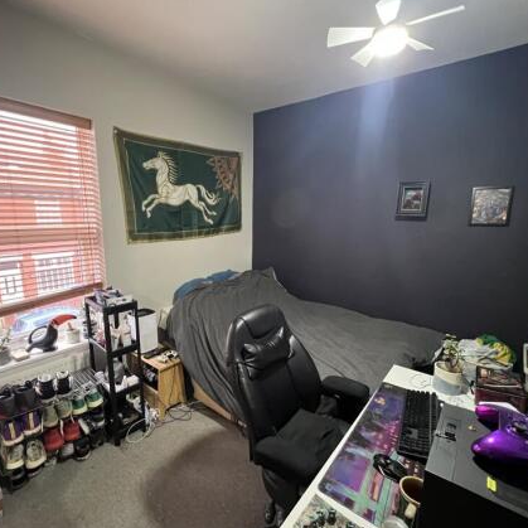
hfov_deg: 87.3
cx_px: 249
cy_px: 272
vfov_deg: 87.4
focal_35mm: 16
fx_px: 276
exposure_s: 1/41
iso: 1000
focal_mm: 1.57
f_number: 1.8
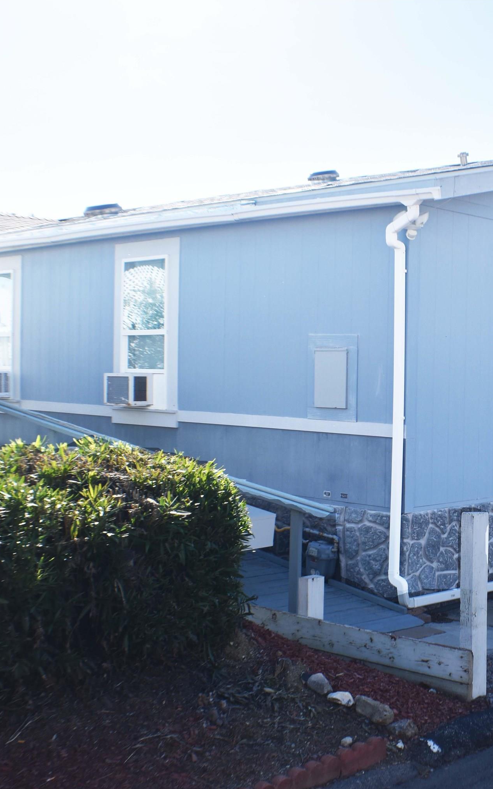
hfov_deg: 19.4
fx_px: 1398
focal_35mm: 65
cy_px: 398
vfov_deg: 31.5
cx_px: 508
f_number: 8
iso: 100
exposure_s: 1/250
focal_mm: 28
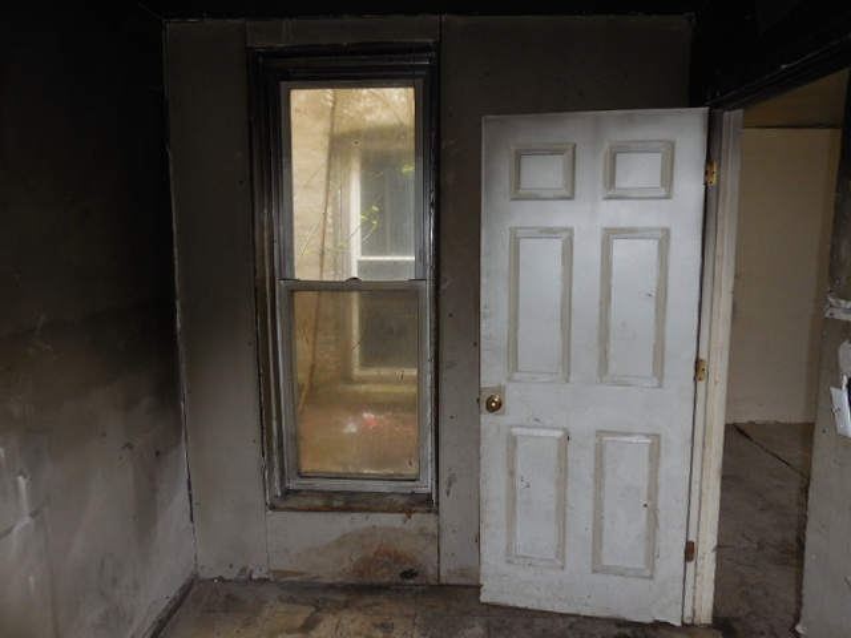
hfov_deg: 67.3
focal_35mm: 26
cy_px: 319
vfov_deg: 53.1
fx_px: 639
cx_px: 426
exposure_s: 1/25
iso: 220
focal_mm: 4.6
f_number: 3.5
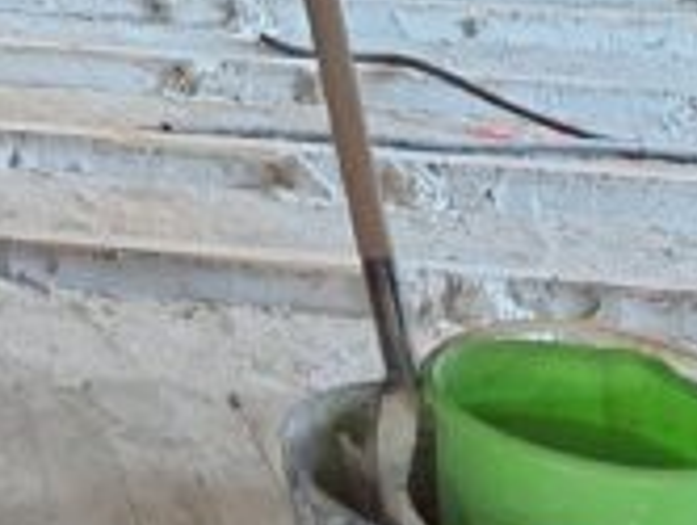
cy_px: -531
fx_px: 2097
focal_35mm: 104
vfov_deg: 12.5
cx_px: -651
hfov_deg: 15.5
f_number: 1.8
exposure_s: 1/50
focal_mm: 5.54
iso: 200
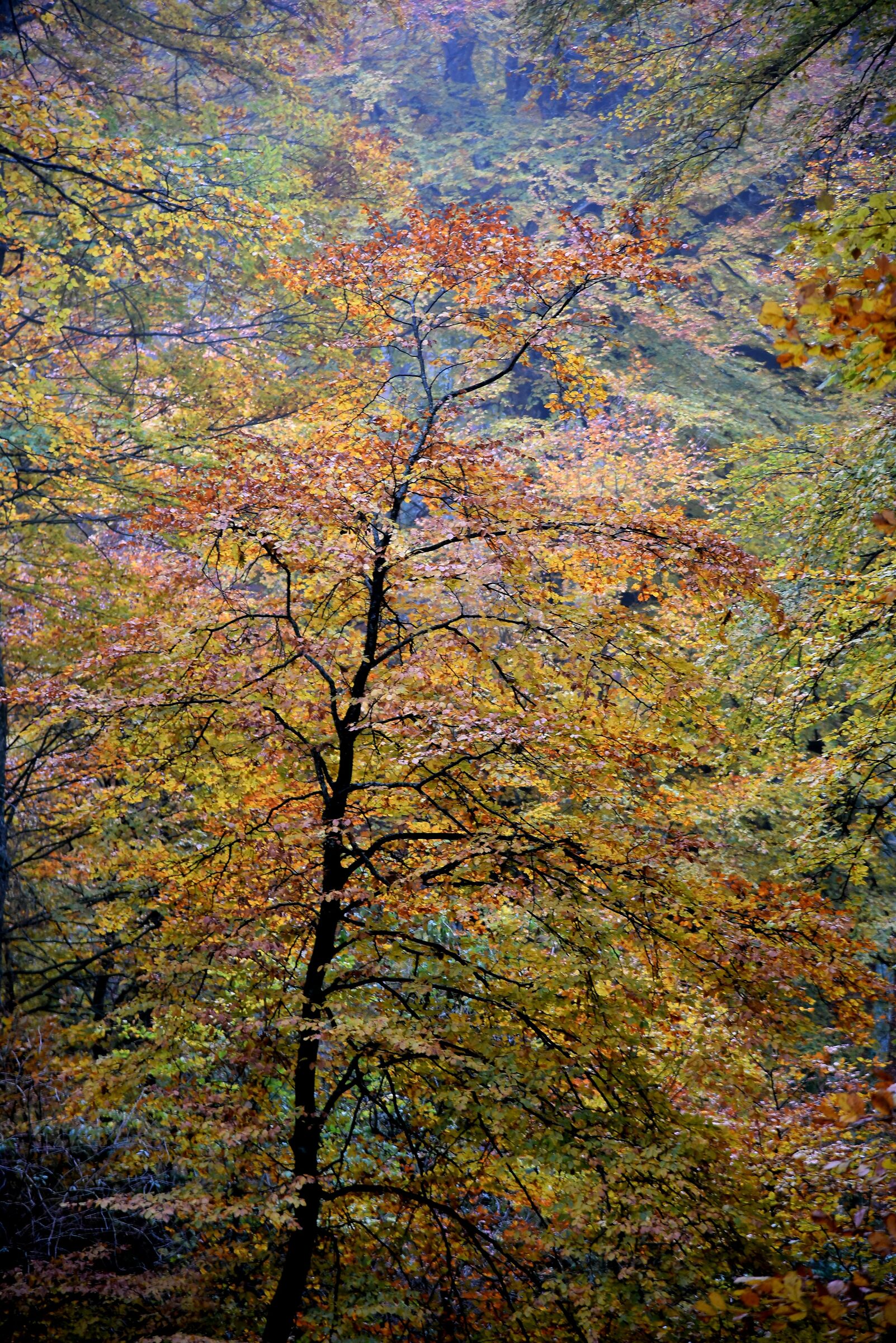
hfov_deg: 12.2
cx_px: 448
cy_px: 672
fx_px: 4177
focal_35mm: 112
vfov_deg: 18.3
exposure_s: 1/320
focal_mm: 112
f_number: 4.5
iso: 1600
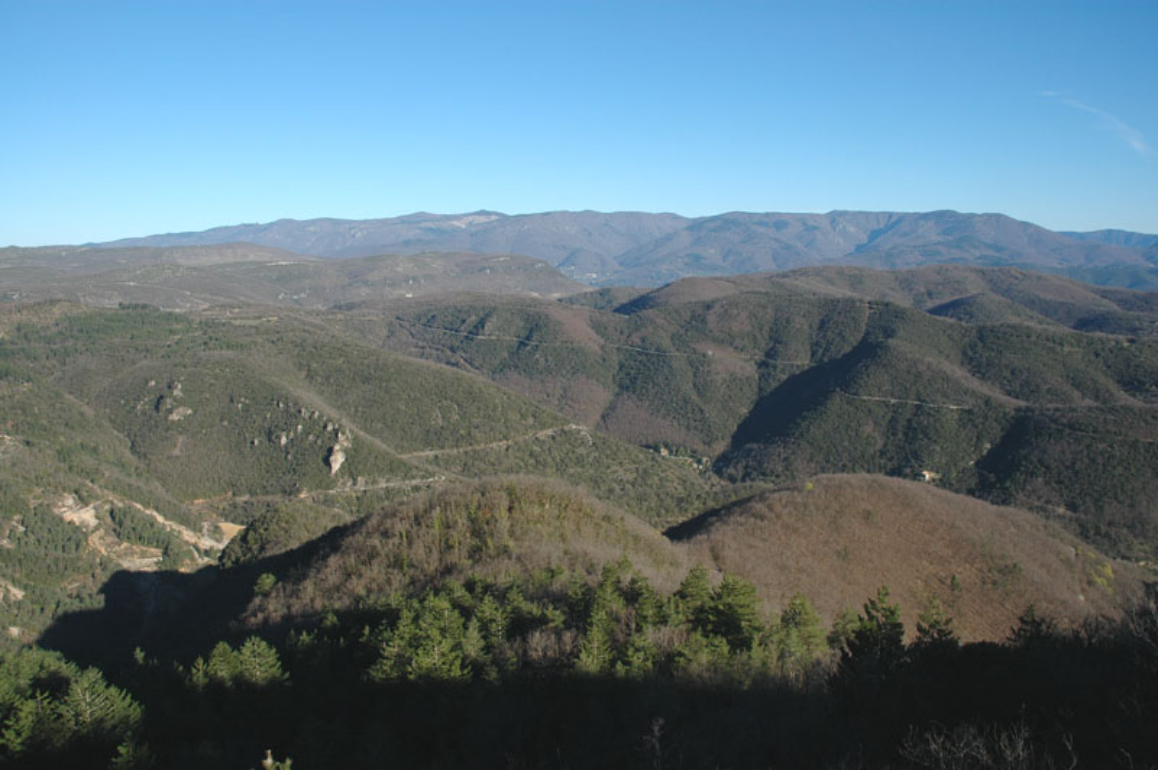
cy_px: 385
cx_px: 579
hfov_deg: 67.4
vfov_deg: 47.9
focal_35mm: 27
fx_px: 868
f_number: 10
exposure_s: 1/200
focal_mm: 18
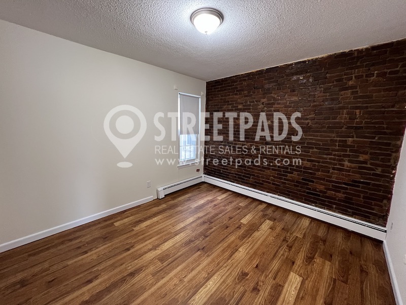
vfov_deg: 89.9
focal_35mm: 13
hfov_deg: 106.2
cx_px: 203
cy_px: 152
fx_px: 152
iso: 400
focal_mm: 1.57
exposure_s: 1/60
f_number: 1.8
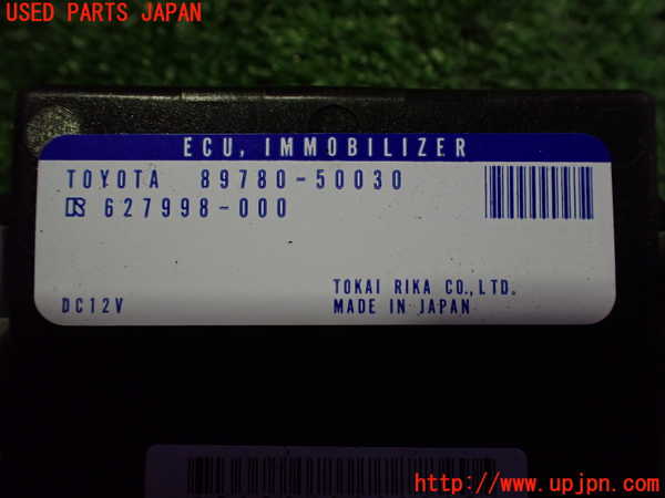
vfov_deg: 46.8
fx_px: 576
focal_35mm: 30
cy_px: 249
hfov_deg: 60.0
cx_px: 332
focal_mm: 5.4
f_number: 2.3
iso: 500
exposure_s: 1/125
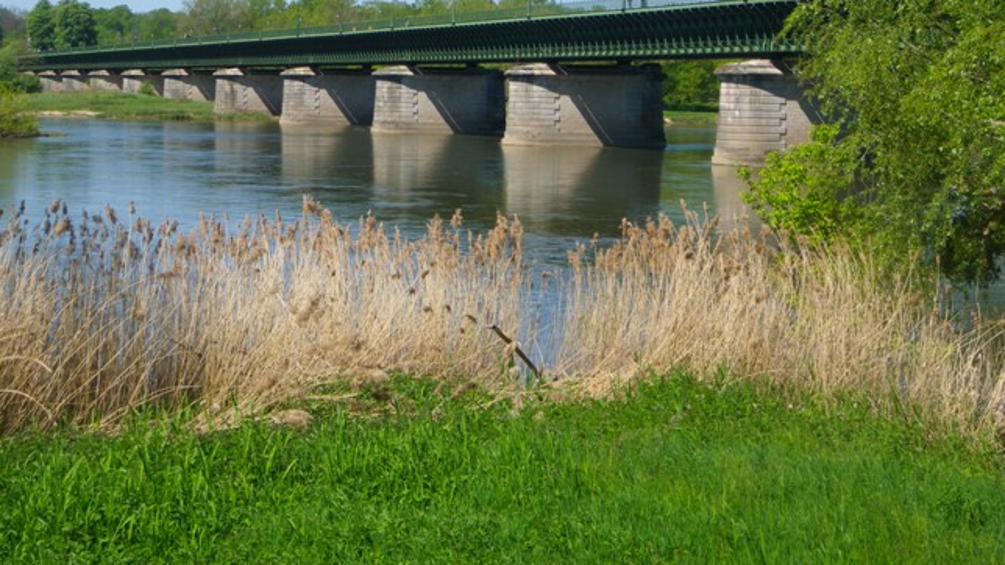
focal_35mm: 69
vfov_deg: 17.4
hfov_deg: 30.6
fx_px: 1838
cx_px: 459
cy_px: 169
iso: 64
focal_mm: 9.1
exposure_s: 1/320
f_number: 5.3
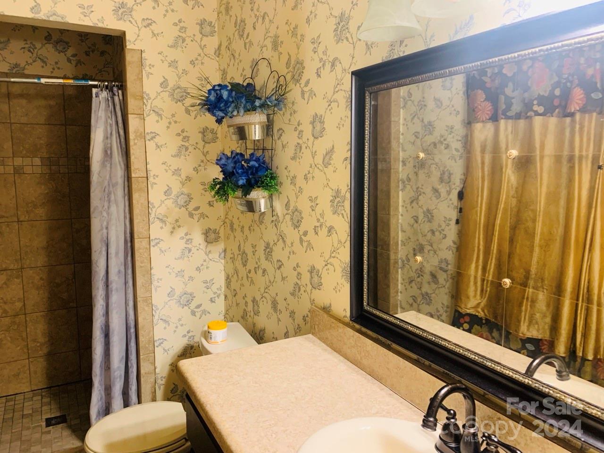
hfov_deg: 67.3
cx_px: 302
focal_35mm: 26
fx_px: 454
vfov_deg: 53.1
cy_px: 226
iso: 250
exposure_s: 1/40
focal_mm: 4.25
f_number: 1.8
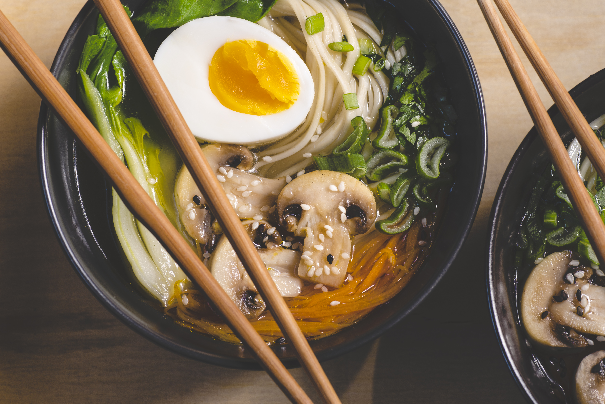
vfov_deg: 12.1
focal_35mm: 113
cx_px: 313
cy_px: 171
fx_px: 1900
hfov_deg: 18.1
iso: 100
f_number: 9
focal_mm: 90
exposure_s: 1/160
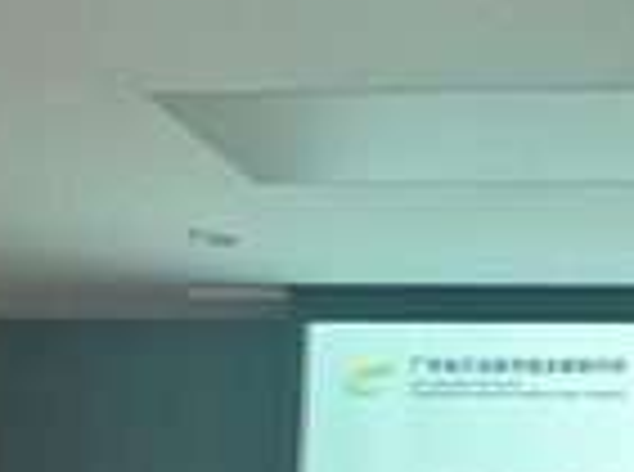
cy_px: 647
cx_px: 782
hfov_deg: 16.9
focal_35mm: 111
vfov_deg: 12.8
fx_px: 2028
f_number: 1.8
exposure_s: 1/50
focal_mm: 5.58
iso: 400
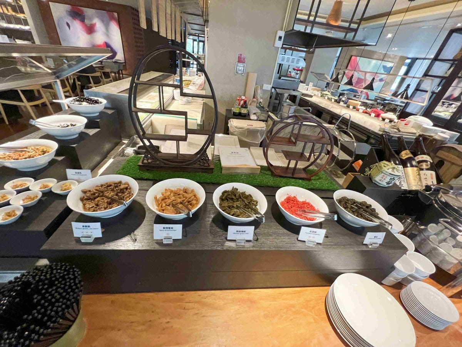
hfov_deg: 106.2
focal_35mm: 13
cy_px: 174
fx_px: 174
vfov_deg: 89.9
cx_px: 231
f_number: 1.8
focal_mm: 1.57
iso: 500
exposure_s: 1/60
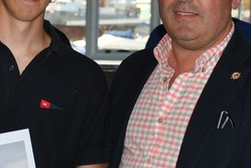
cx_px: 72
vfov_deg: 7.5
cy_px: 90
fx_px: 1278
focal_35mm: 183
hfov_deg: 11.2
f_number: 5
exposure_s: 1/60
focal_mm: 38
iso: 100
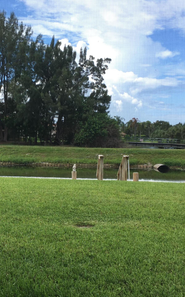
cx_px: 42
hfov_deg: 27.5
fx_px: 371
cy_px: 159
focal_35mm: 46
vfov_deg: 43.5
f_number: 2.2
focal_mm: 4.15
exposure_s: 1/578
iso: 25
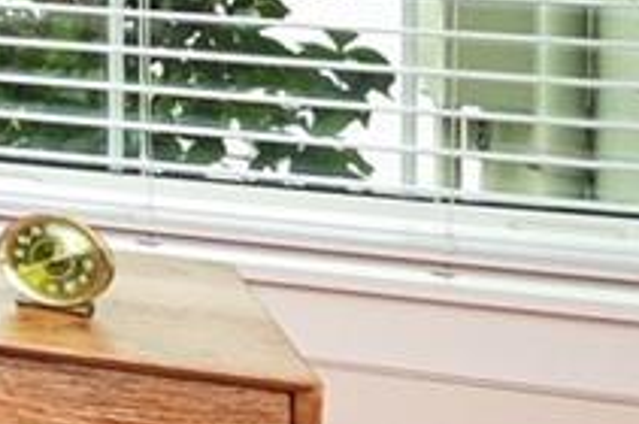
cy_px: -339
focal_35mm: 114
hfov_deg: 10.4
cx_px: -1435
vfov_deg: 11.2
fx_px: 2020
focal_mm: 10
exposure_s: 1/200
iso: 800
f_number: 7.1
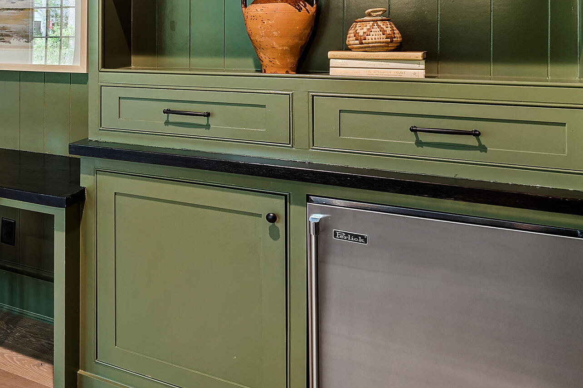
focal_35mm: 35
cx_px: -16
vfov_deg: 35.4
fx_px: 567
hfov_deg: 45.0
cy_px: 31
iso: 100
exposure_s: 3
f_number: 9
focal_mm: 10
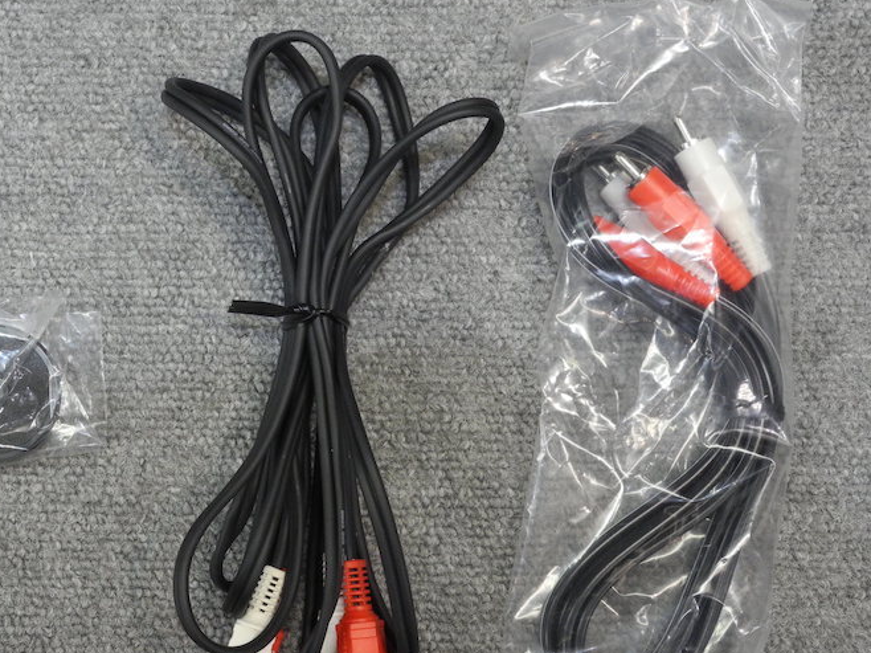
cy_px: 343
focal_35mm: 73
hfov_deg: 26.6
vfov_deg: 20.2
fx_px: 1836
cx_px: 323
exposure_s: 1/30
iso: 305
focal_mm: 10.7
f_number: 3.5
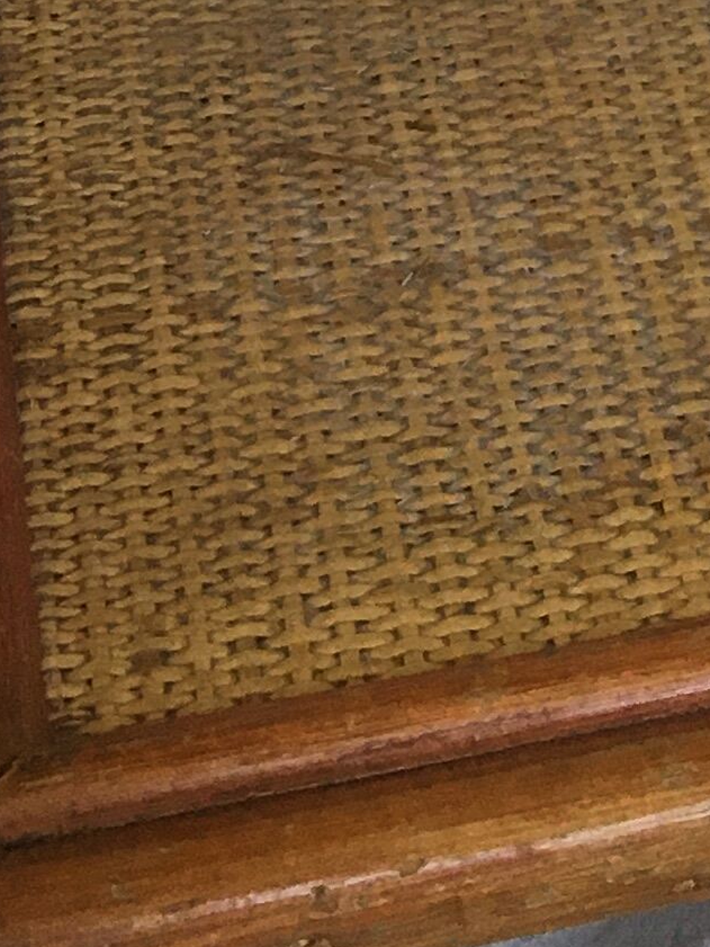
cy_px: -1155
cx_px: 850
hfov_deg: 10.5
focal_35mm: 139
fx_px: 3800
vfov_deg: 12.0
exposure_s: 1/33
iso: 40
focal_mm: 4.15
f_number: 2.2
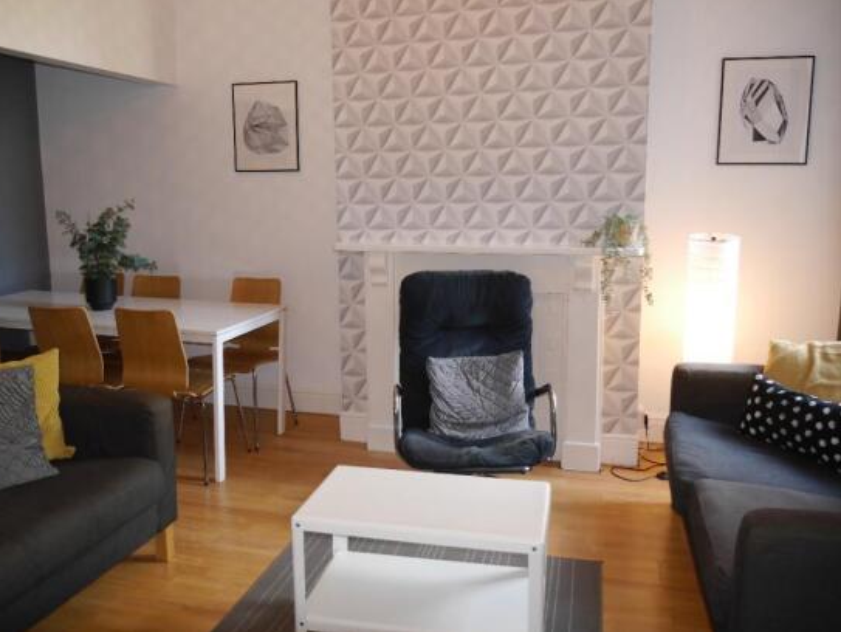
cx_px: 401
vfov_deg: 46.8
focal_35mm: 30
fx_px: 729
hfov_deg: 59.9
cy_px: 298
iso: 800
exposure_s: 1/60
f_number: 3.5
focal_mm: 14
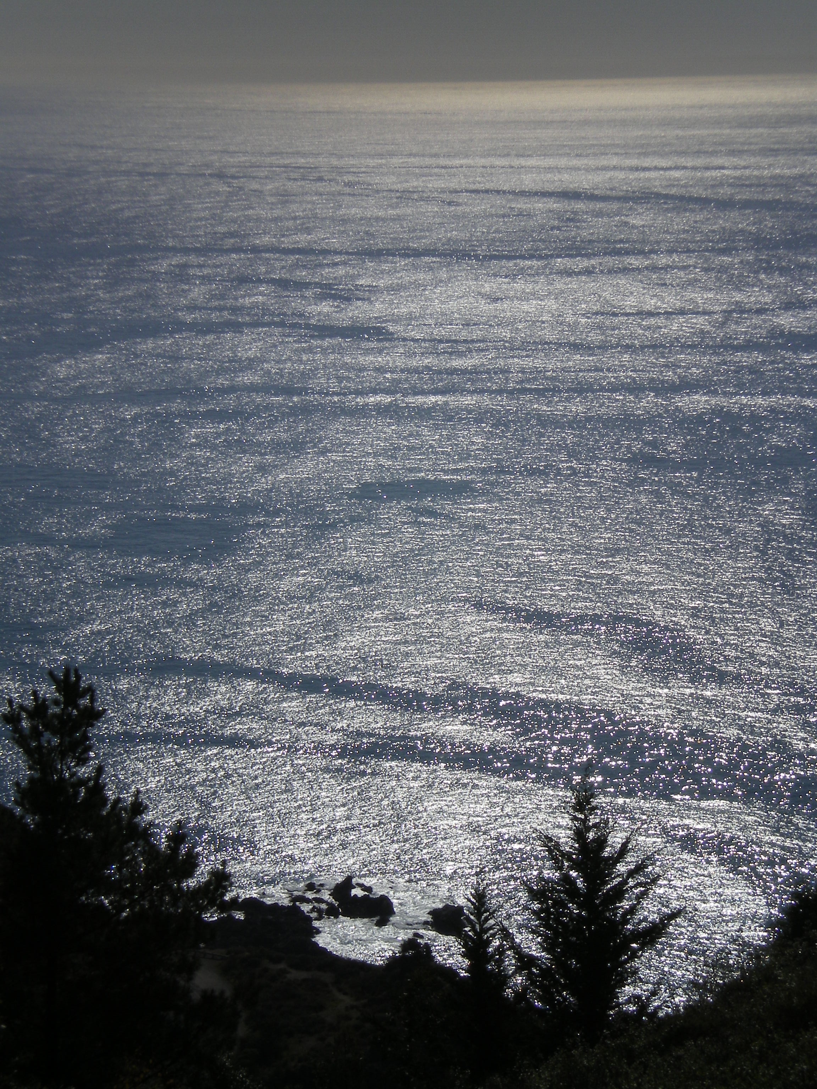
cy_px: 544
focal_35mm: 114
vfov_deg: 17.3
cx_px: 408
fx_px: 3587
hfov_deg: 13.0
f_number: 8.5
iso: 64
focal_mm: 18.9
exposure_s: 1/640
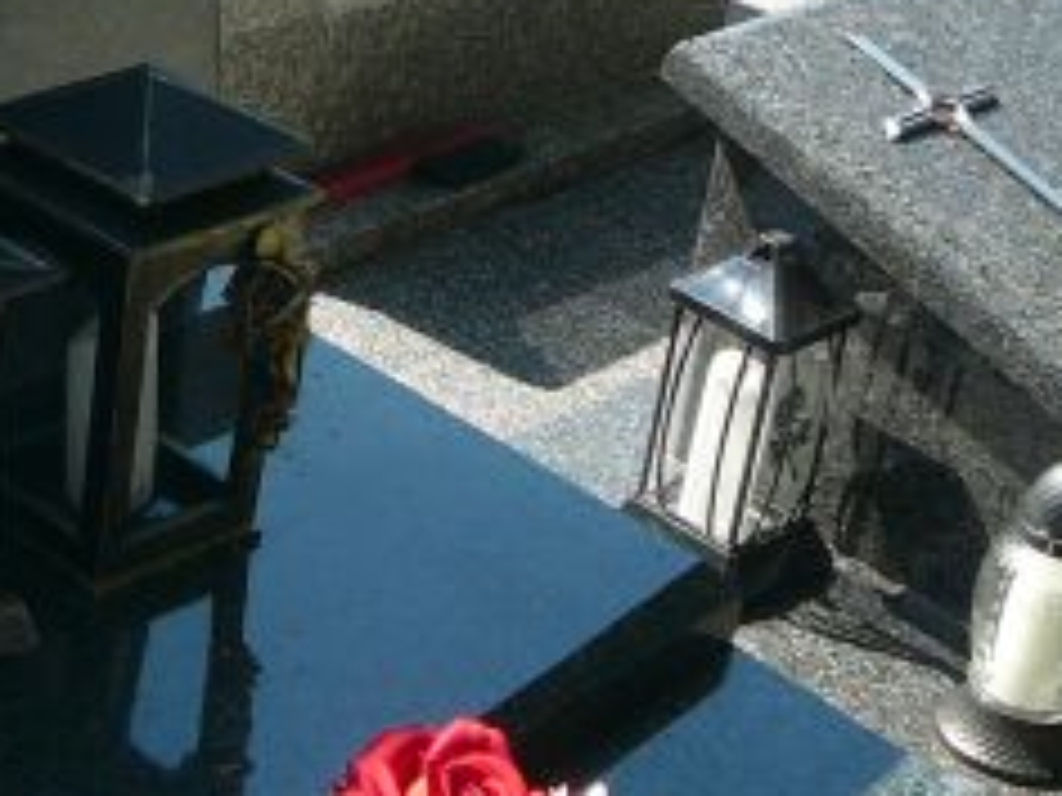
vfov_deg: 15.4
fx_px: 2915
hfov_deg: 19.7
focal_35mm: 95
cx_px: -122
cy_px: 85
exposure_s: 1/400
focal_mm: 5.2
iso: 80
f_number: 2.8
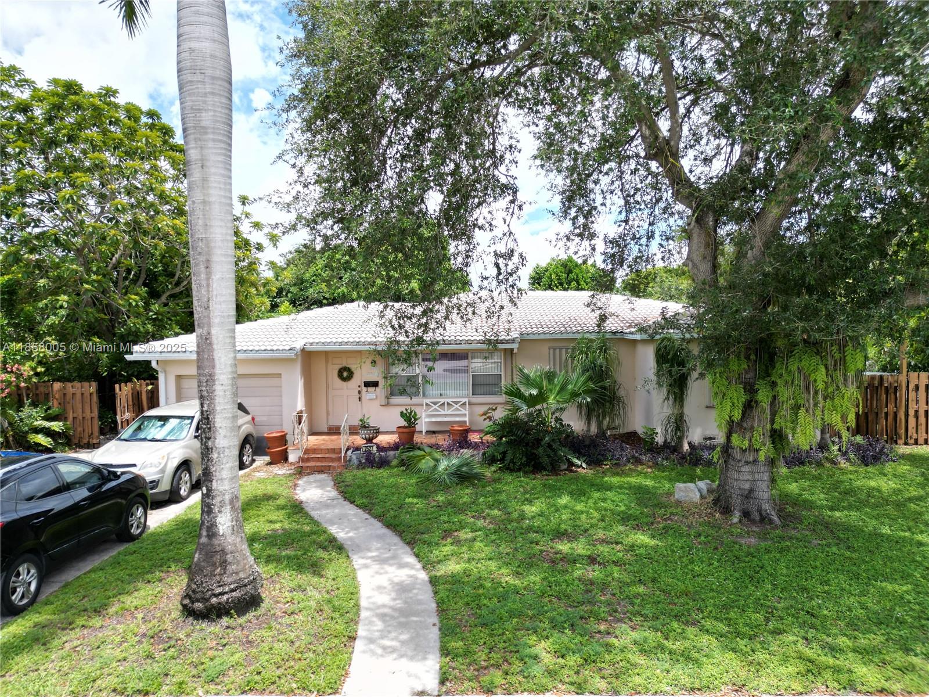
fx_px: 644
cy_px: 348
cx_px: 464
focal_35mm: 24
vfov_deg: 56.8
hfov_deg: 71.6
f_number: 1.7
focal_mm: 6.72
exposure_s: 1/2000
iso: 110
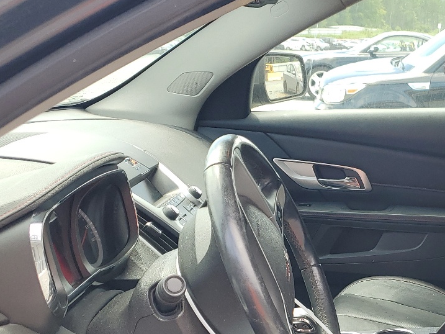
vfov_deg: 23.9
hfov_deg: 31.6
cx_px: 403
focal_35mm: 58
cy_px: 351
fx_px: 746
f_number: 1.5
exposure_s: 1/303
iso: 50
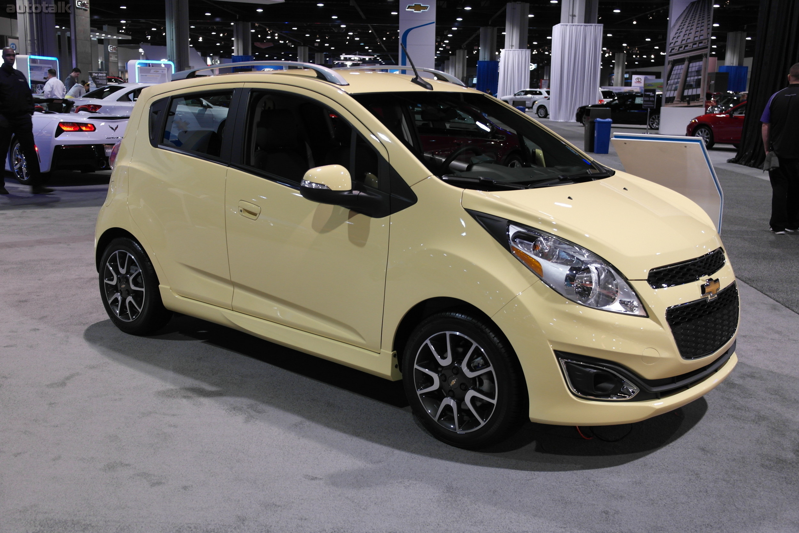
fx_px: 888
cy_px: 266
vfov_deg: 33.4
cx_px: 400
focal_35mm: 40
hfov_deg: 48.5
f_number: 4
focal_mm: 26
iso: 400
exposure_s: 1/30
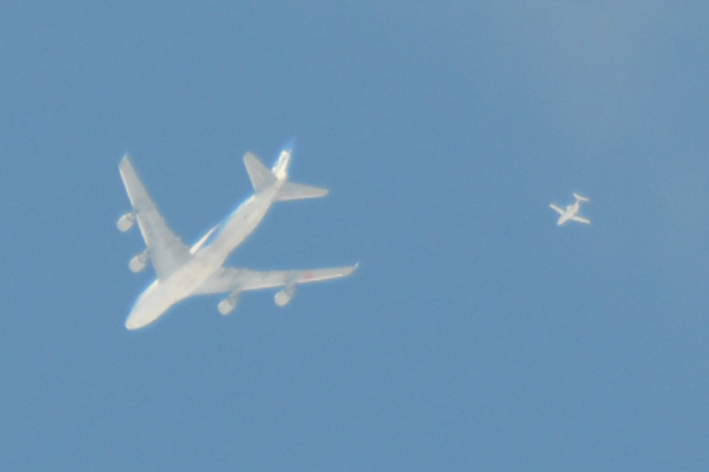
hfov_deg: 4.6
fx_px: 8859
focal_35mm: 450
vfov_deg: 3.1
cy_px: 236
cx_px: 354
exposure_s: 1/800
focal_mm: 300
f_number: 7.1
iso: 200
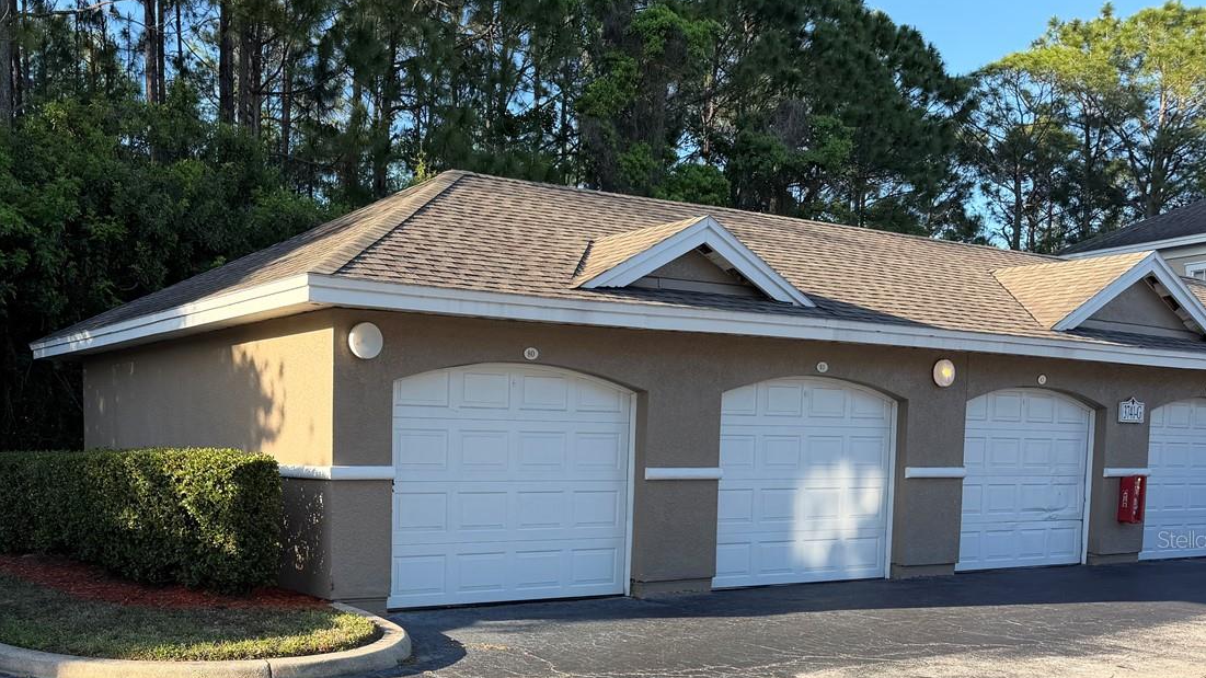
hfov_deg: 51.6
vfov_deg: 30.5
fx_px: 1215
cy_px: 539
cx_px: 384
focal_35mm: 38
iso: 80
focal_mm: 6.76
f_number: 1.78
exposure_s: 1/1139
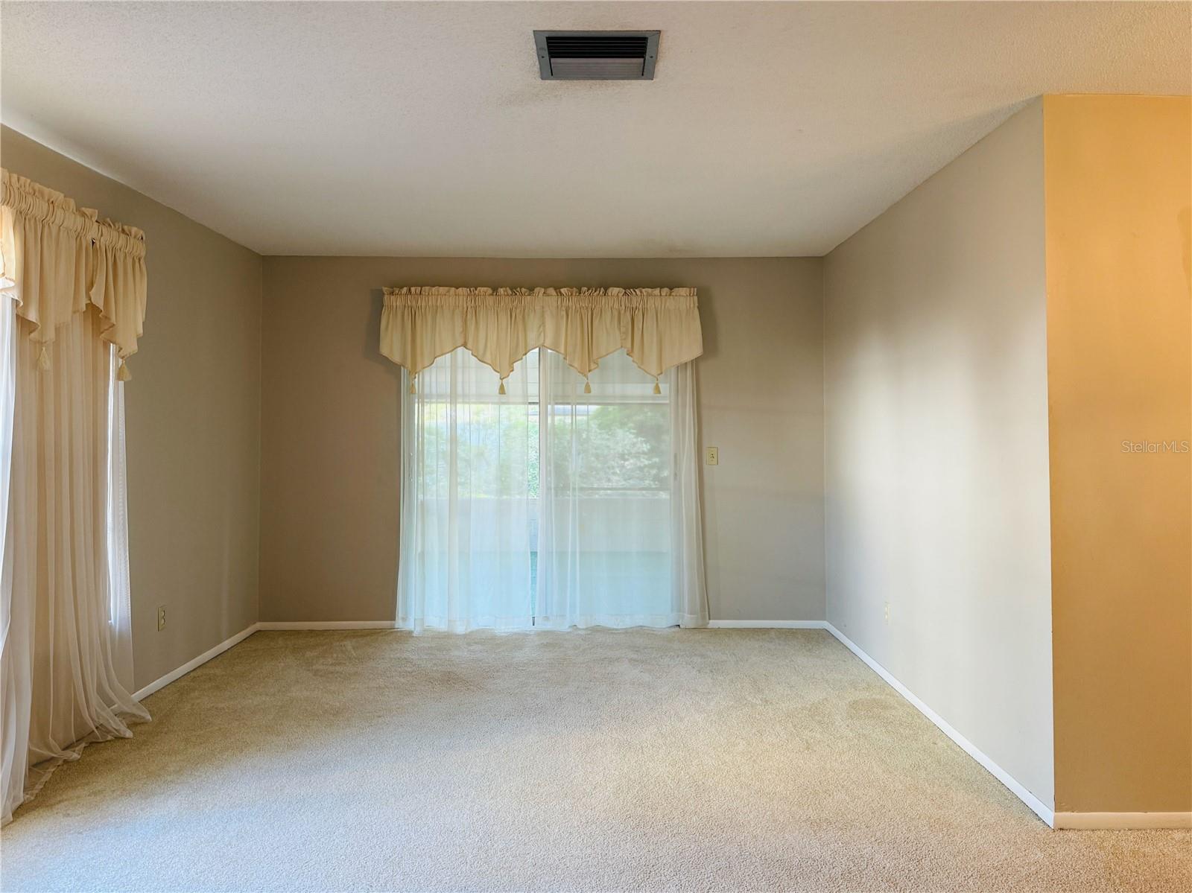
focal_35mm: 24
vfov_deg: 56.8
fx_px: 826
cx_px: 596
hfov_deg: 71.6
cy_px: 446
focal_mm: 6.76
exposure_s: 1/60
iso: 160
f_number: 1.78
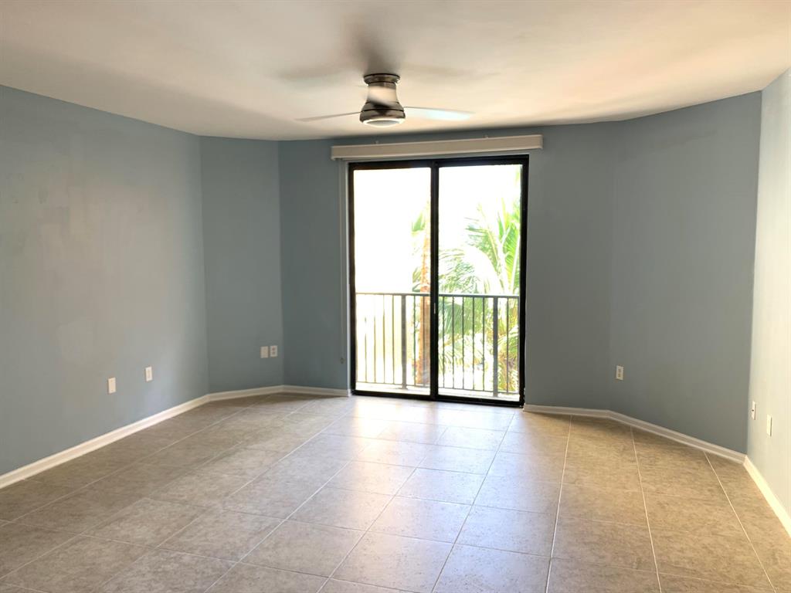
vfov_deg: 53.1
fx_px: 594
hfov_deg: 67.3
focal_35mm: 26
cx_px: 396
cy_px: 296
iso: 50
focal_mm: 4.25
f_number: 1.8
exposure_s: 1/60
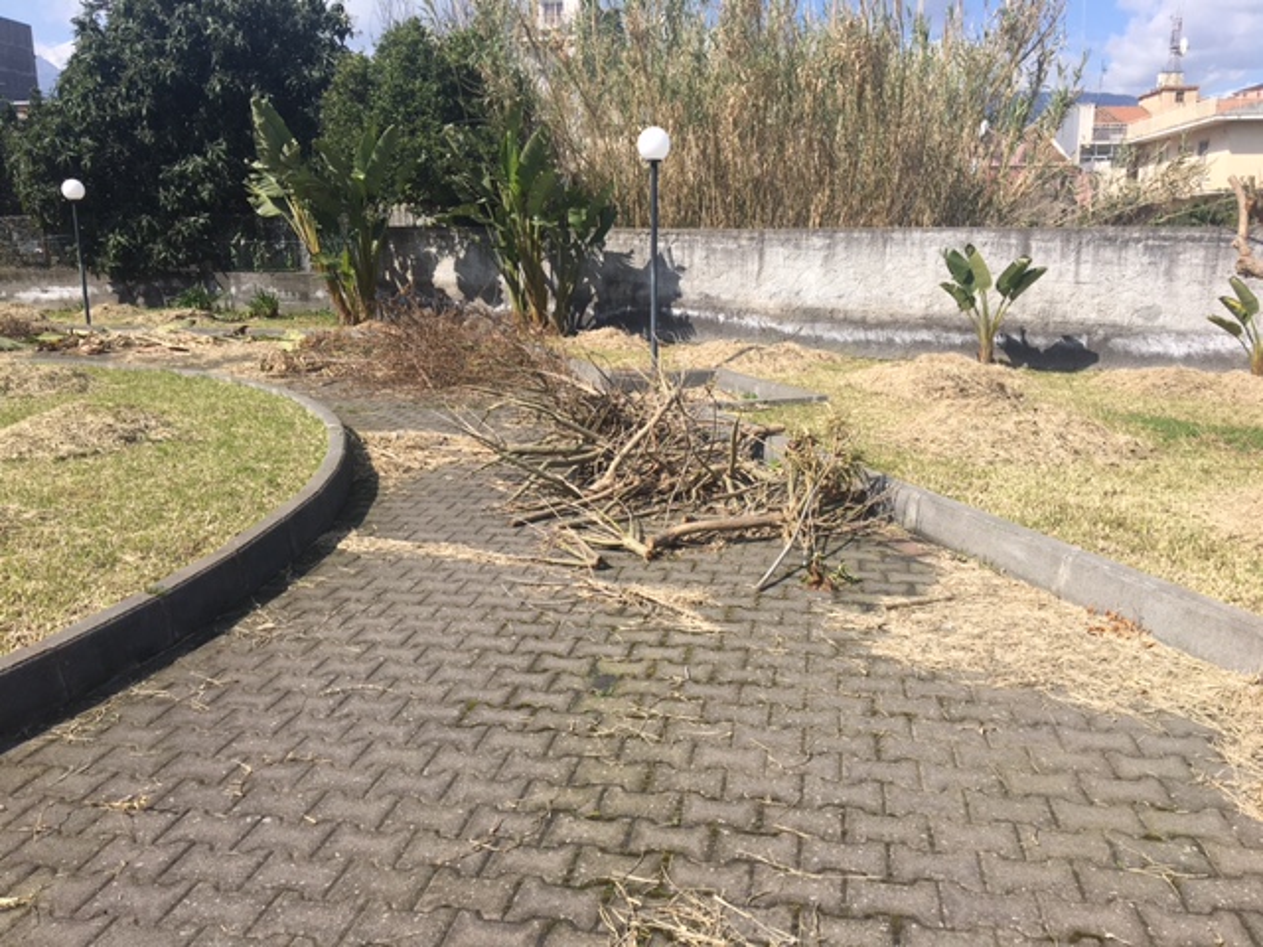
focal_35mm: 29
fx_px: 1058
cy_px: 474
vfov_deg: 48.2
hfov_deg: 61.7
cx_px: 632
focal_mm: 4.15
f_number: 2.2
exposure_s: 1/1637
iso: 25
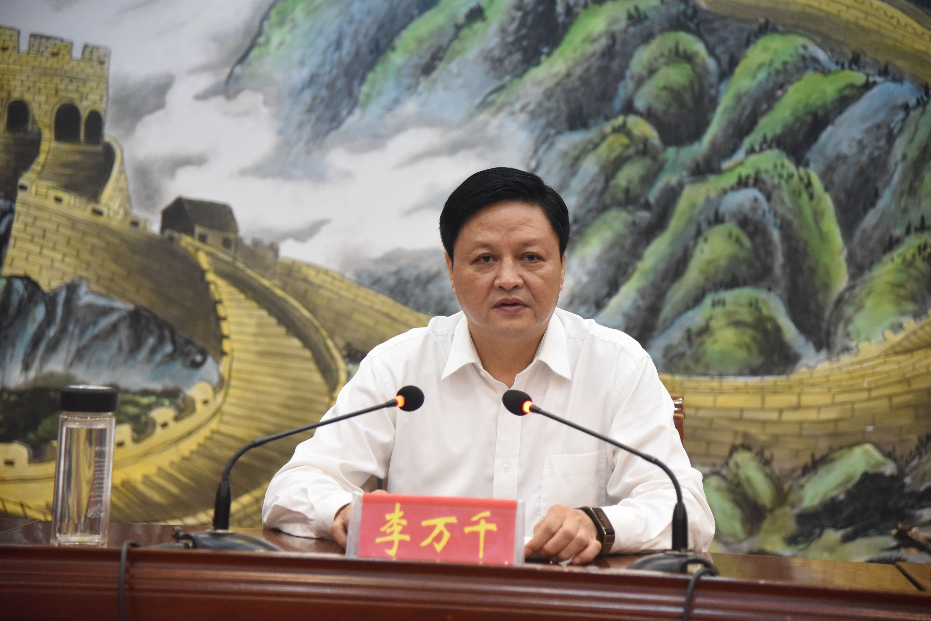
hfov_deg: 21.5
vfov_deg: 14.4
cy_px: 310
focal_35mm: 95
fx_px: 2457
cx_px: 466
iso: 6400
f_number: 4
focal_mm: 95
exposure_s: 1/160
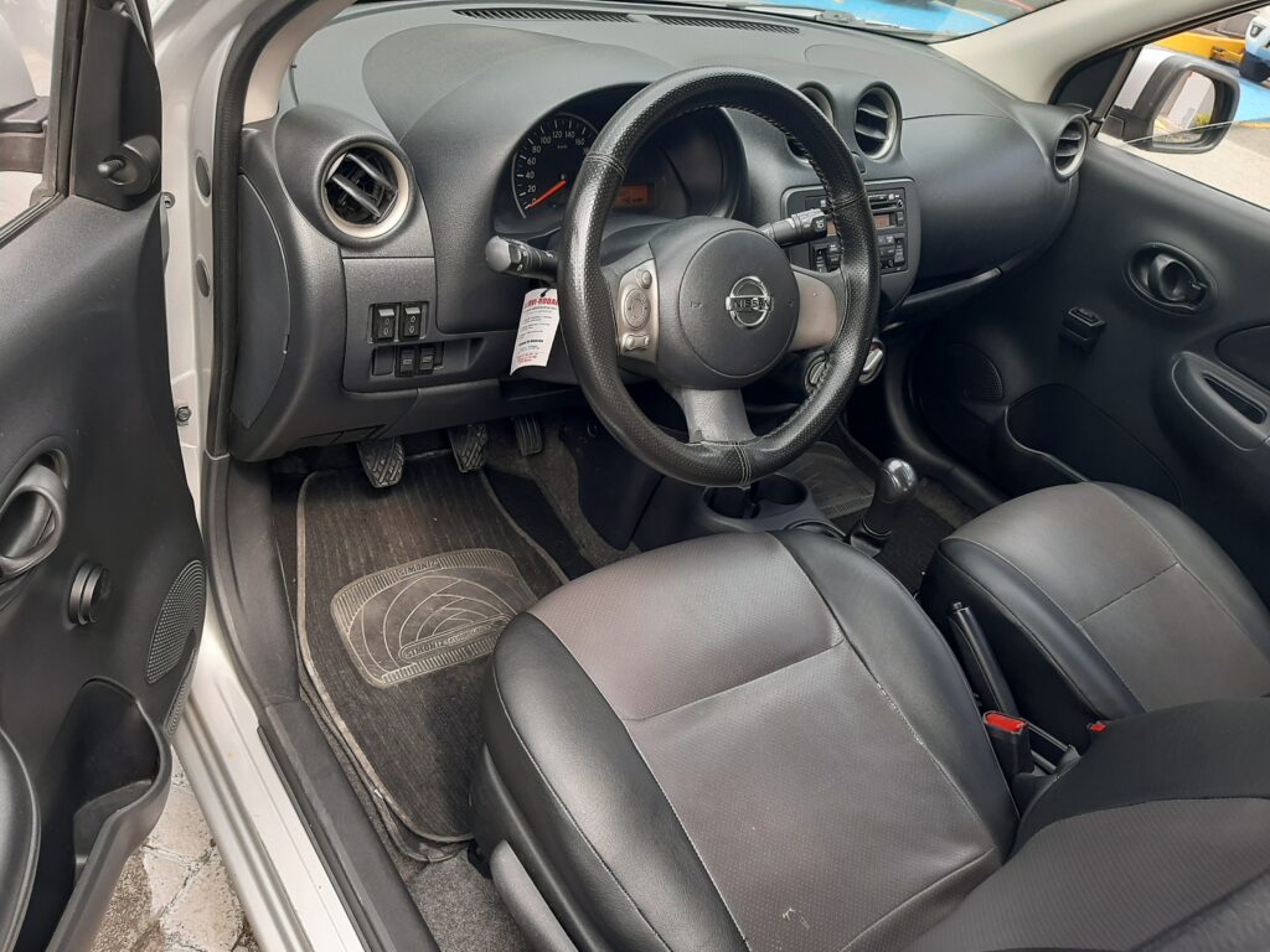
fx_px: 991
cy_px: 476
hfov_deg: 65.3
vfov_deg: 51.4
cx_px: 635
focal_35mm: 27
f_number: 1.7
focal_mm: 3.93
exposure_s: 1/134
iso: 40
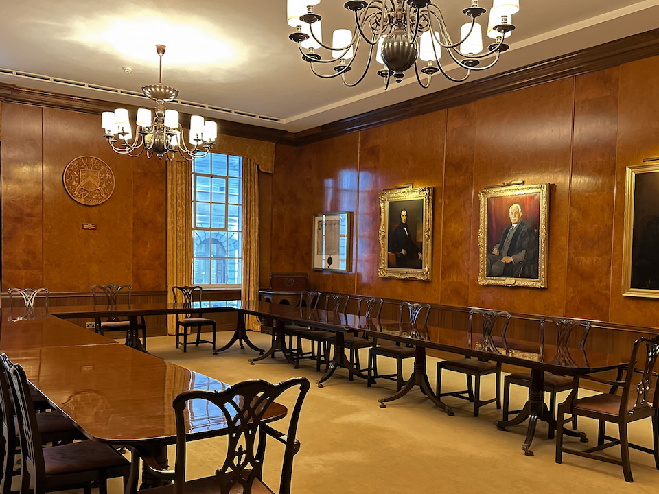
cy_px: 292
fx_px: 571
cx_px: 357
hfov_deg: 59.9
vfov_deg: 46.6
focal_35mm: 30
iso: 800
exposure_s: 1/25
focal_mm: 6.86
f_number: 1.8
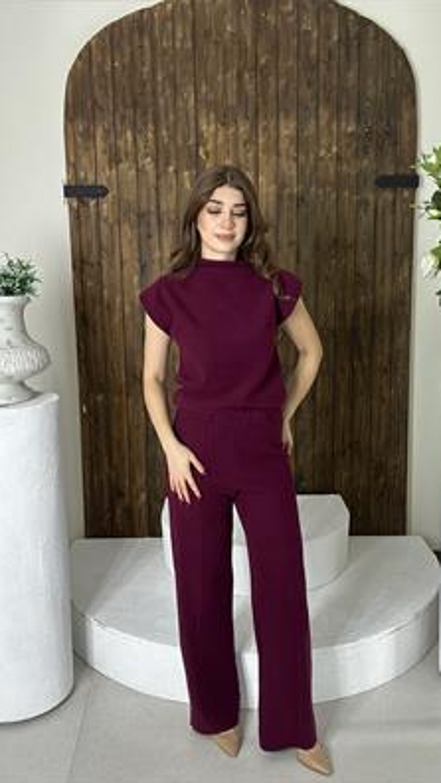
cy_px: 393
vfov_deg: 59.5
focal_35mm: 33
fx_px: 685
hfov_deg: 35.7
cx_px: 229
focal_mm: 2.69
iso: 40
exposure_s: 1/121
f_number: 1.9
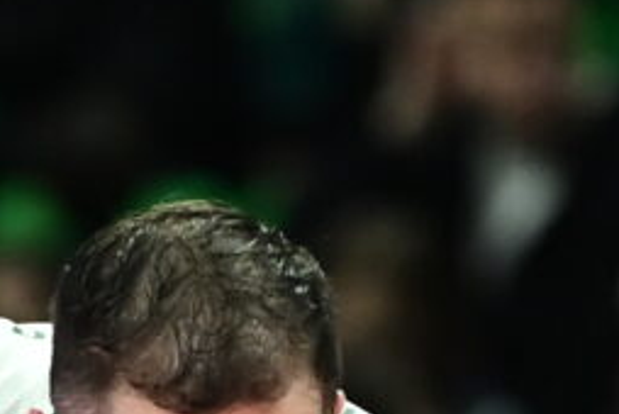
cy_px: 817
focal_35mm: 805
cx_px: 387
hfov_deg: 2.6
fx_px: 13857
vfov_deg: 1.7
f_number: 2.8
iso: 1600
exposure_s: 1/1000
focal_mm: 200
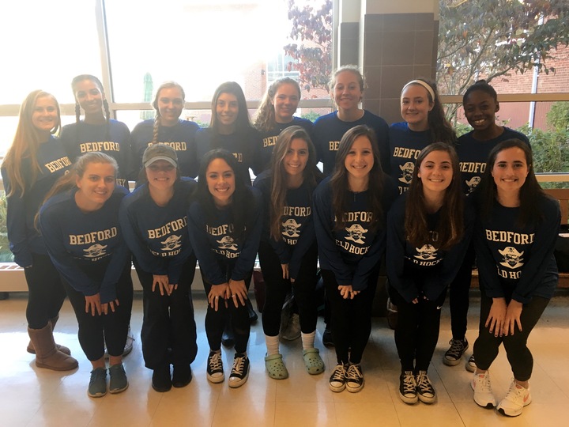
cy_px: 214
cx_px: 284
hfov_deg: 61.7
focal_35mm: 29
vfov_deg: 48.2
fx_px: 477
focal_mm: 4.15
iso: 32
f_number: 2.2
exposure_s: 1/30
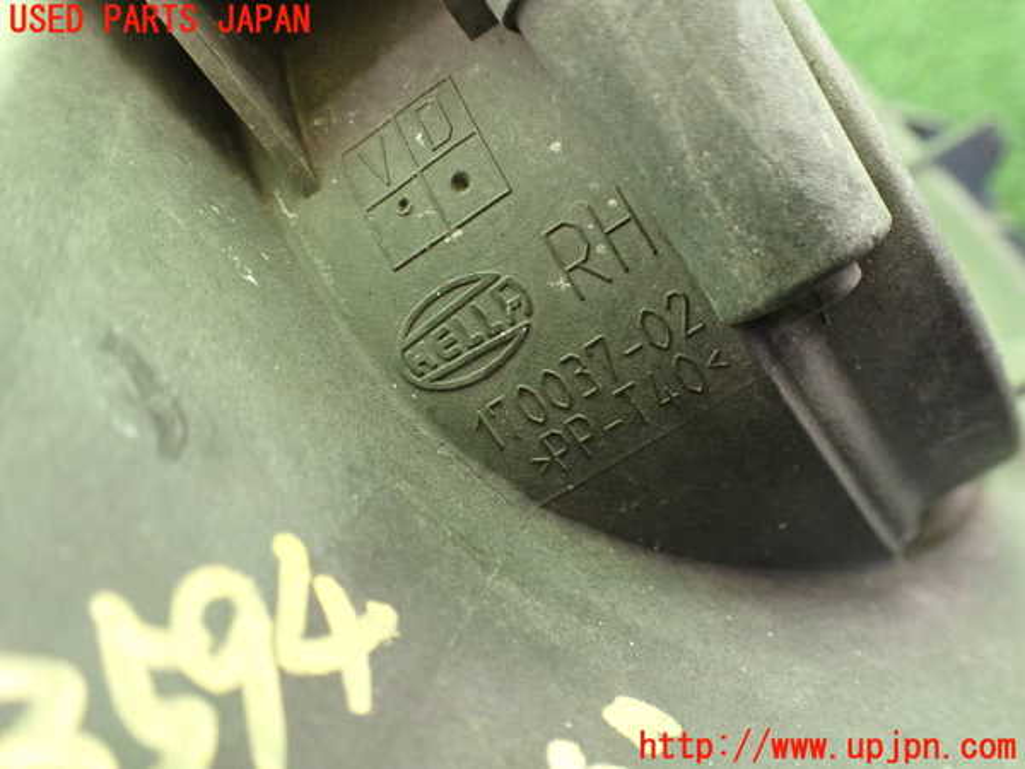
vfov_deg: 46.8
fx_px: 888
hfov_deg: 60.0
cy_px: 384
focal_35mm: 30
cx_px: 512
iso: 800
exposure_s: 1/100
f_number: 2.3
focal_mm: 5.4
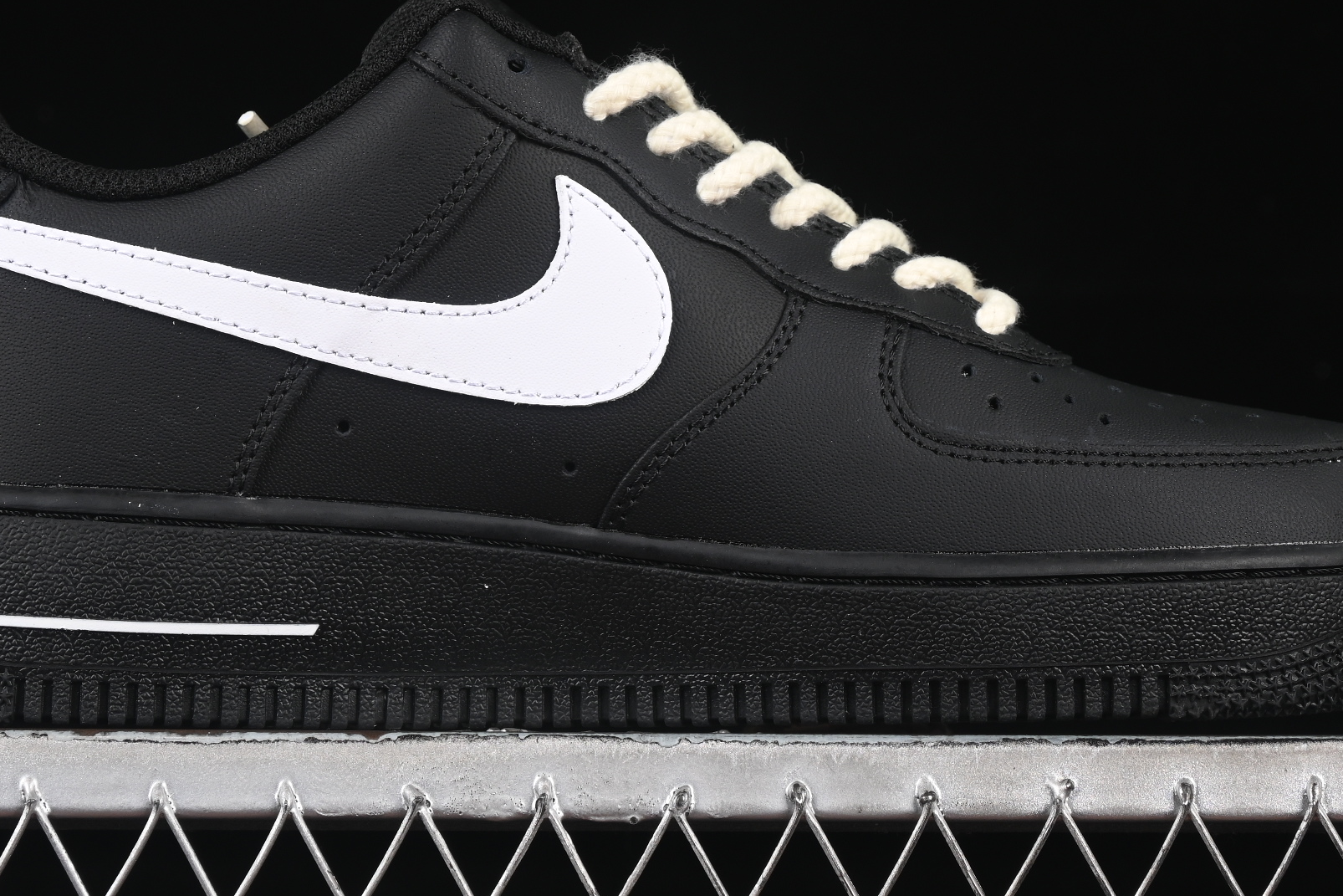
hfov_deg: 15.8
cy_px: 252
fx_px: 4850
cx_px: 649
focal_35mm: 130
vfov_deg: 10.5
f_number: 6.3
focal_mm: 50
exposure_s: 1/50
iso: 160
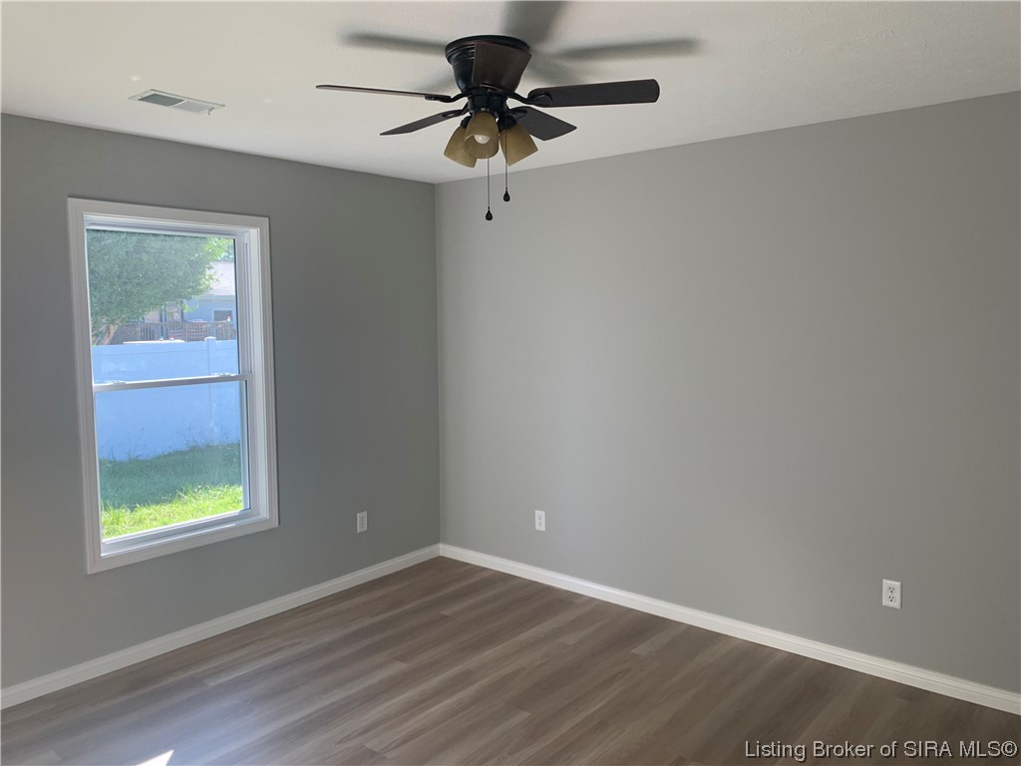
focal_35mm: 26
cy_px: 383
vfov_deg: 53.1
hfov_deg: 67.3
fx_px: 767
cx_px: 510
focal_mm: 4.25
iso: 50
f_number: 1.8
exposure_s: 1/121
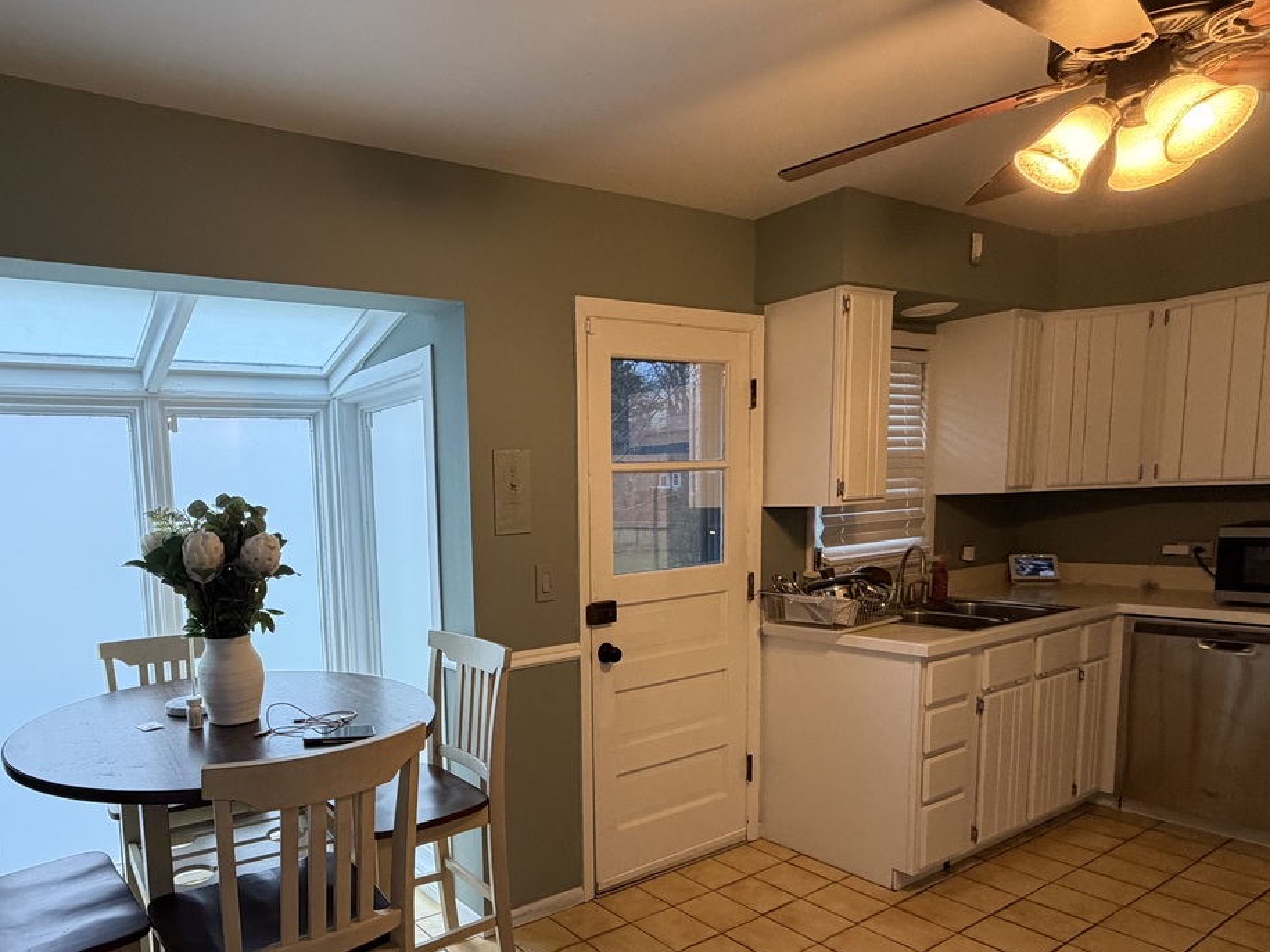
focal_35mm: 22
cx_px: 403
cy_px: 597
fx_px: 807
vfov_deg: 60.3
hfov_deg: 73.6
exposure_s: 1/60
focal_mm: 2.22
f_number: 2.2
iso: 250
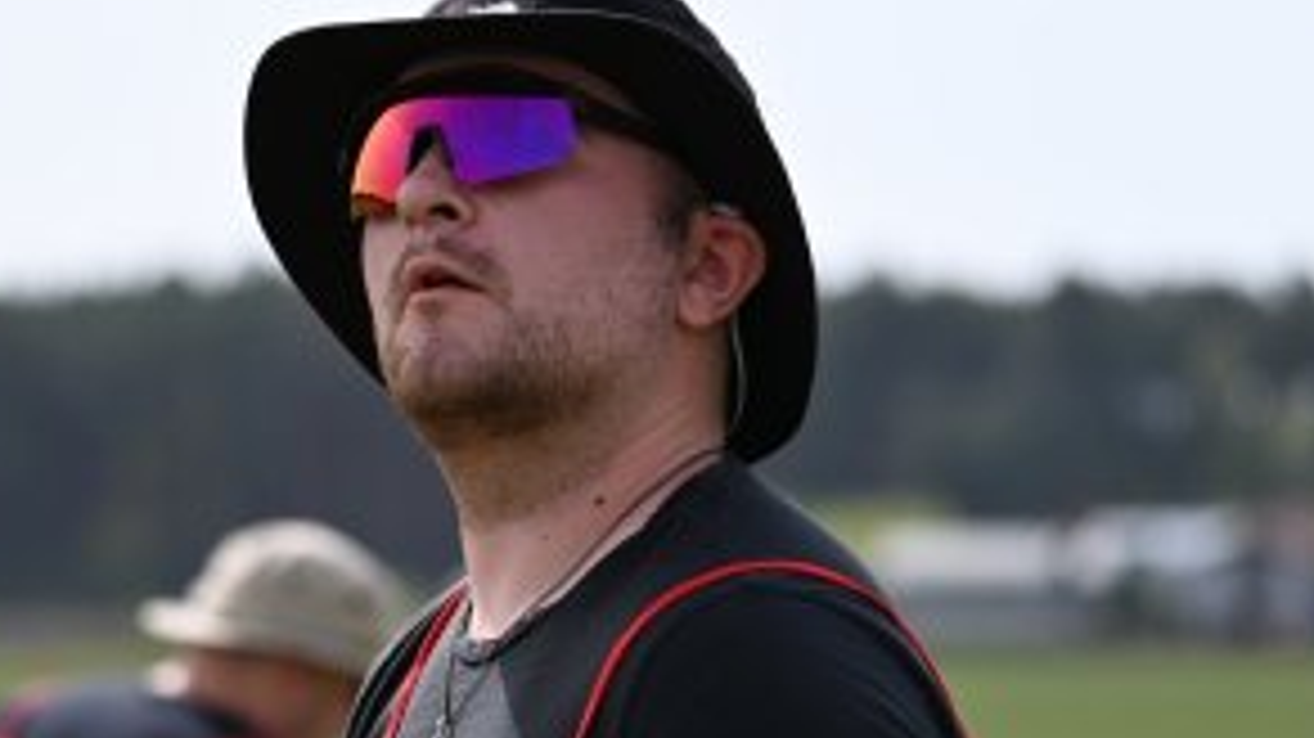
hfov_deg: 6.7
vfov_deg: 3.8
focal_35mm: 321
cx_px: 551
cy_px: 495
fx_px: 11180
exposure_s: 1/1600
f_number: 5.3
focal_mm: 180
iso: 320
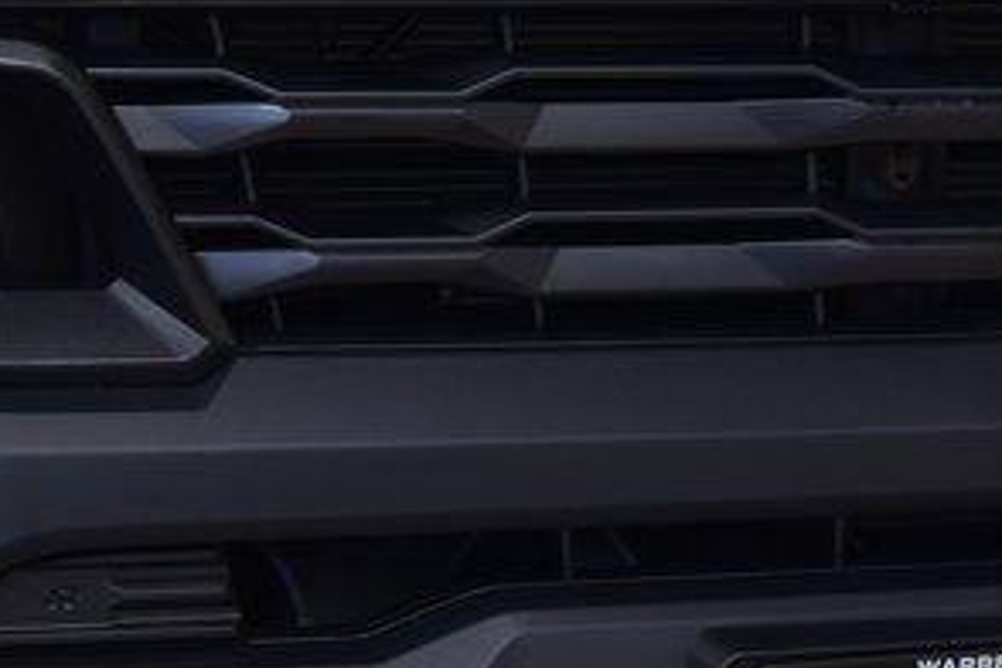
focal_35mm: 163
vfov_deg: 8.4
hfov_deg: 12.4
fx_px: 4536
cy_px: 60
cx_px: 1022
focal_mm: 50
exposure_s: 1/15
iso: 400
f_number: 6.3
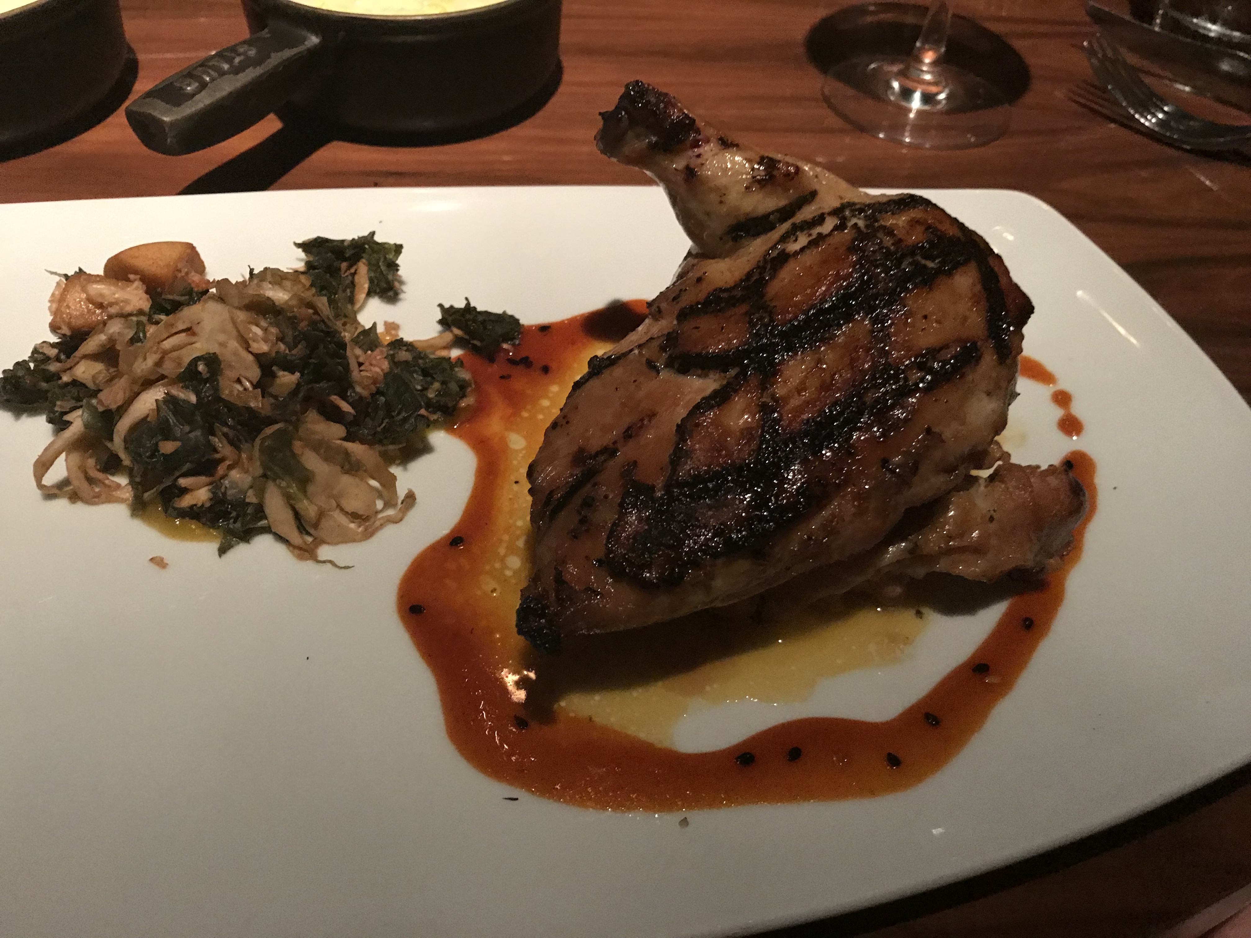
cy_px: 469
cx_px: 626
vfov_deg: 49.7
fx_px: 1012
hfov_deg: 63.4
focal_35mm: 28
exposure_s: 1/5
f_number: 1.8
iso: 100
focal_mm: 3.99
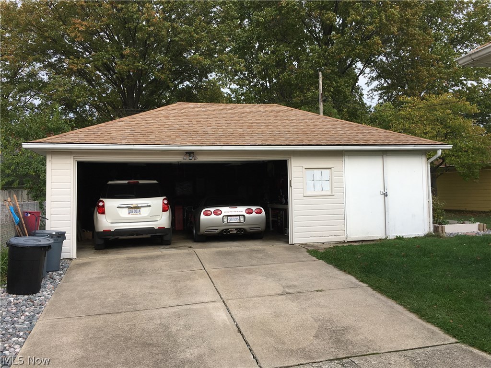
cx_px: 246
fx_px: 411
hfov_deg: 61.7
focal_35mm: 29
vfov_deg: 48.2
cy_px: 184
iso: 25
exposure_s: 1/746
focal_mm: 4.15
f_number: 2.2
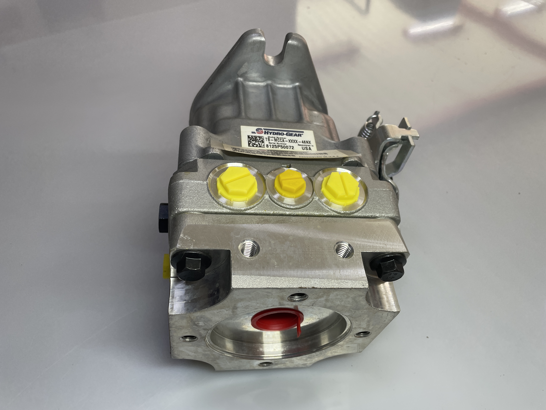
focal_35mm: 26
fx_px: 410
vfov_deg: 53.1
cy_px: 205
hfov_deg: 67.3
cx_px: 273
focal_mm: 4.2
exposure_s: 1/100
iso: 50
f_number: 1.6
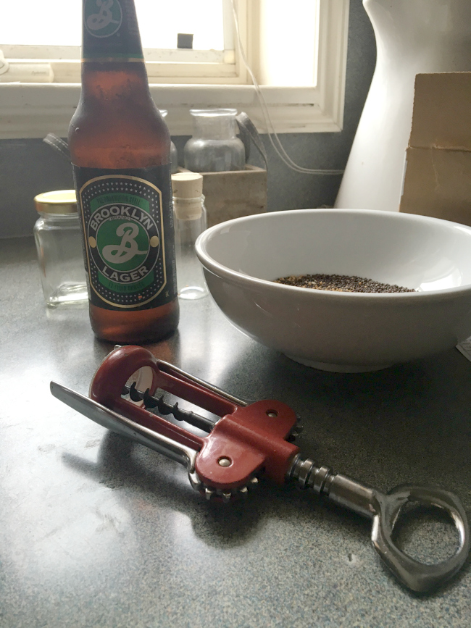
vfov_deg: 61.7
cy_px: 314
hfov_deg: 48.2
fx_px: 526
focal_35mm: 29
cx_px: 236
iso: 32
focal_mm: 4.15
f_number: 2.2
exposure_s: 1/30
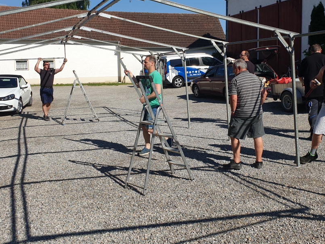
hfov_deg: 47.8
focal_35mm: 39
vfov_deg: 36.6
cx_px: 178
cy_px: 94
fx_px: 366
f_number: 2.4
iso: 50
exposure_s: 1/2256
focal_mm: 4.3
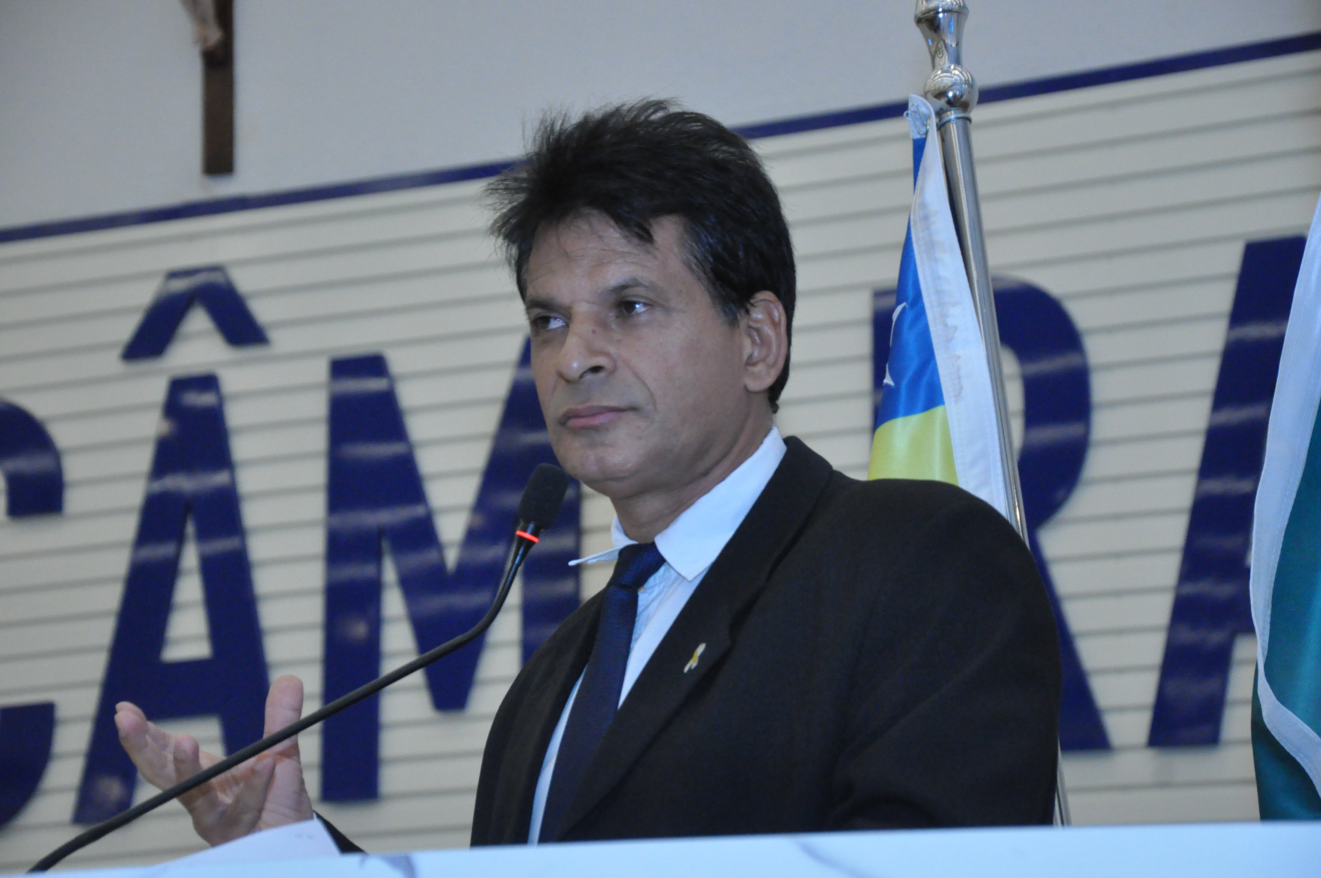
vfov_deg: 11.4
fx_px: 4398
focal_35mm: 120
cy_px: 439
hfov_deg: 17.1
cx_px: 660
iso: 3200
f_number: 5.6
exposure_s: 1/160
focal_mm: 80
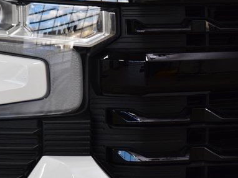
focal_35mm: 169
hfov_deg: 11.6
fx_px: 1163
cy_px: 58
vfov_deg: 8.8
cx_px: 40
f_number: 6.3
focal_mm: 70
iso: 1600
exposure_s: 1/125
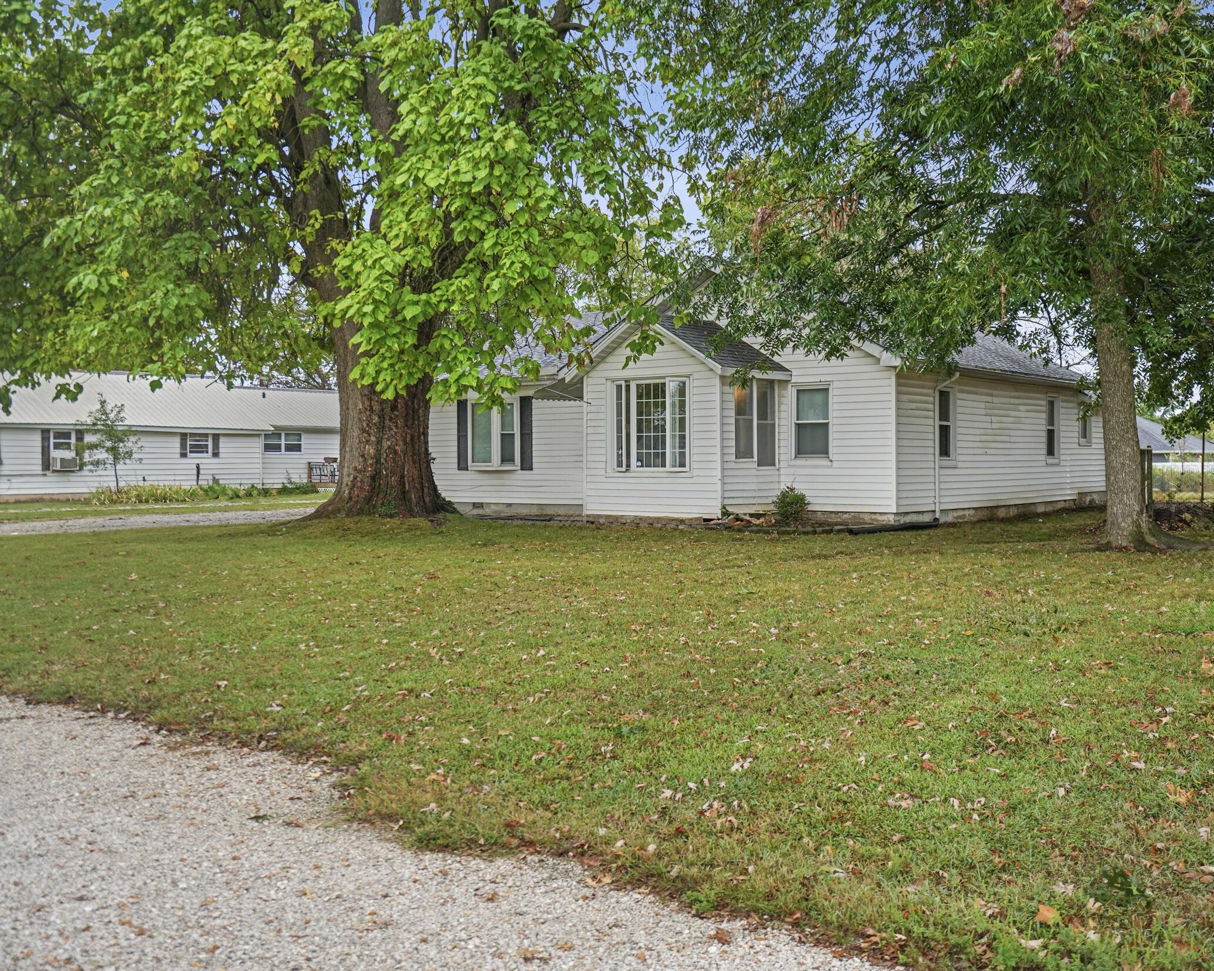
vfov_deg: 43.4
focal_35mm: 34
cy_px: 485
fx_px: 1222
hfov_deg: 52.6
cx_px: 715
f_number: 4
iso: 400
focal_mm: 30
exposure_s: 1/160
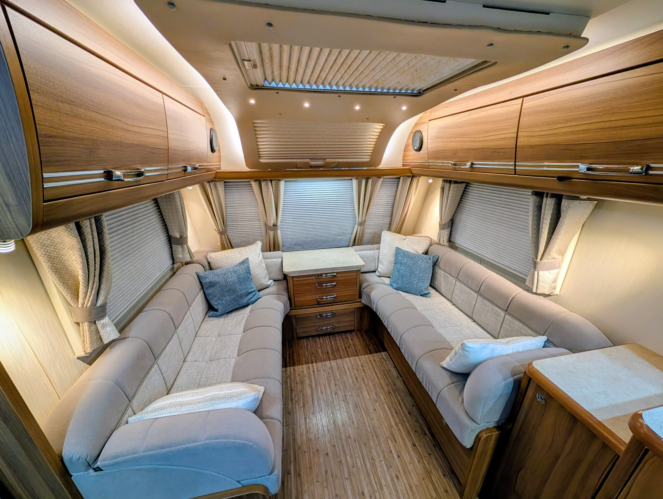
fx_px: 230
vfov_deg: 94.6
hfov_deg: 110.5
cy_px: 250
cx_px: 332
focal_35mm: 12
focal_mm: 2.02
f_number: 1.7
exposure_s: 1/32.5
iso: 48
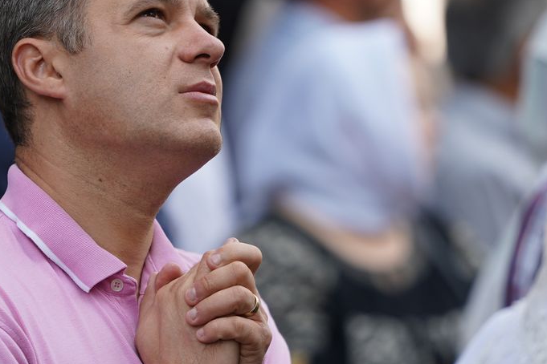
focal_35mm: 476
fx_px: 7232
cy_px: 158
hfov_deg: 4.3
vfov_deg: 2.9
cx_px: 296
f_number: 2.8
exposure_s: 1/500
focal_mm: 200
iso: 160
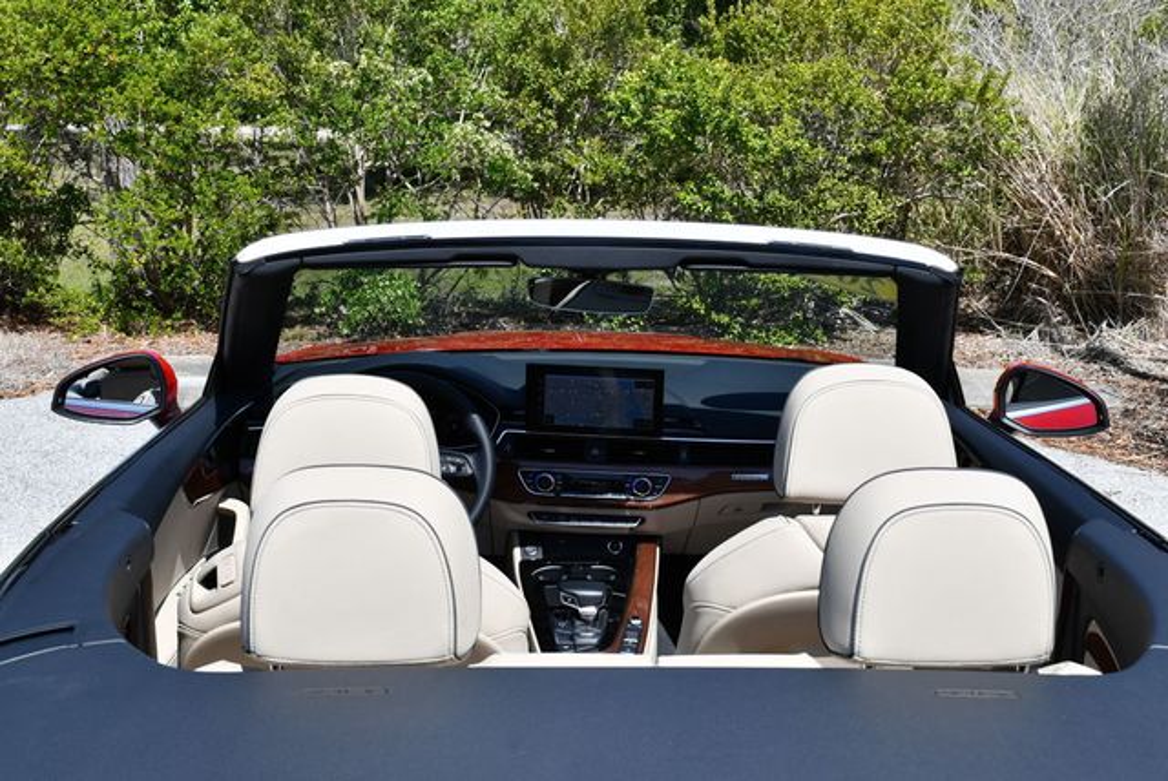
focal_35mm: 52
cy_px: 390
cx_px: 584
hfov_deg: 38.2
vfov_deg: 26.0
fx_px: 1689
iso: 110
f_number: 8
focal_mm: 26
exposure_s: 1/250
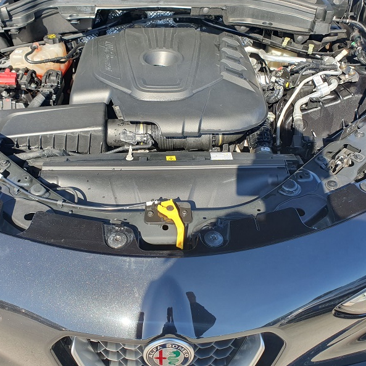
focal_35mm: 31
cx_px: 171
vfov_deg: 52.5
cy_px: 183
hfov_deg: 52.5
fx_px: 371
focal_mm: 4.32
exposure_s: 1/312
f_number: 2.4
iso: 50
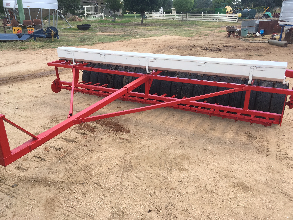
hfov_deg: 61.7
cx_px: 146
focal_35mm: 29
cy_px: 110
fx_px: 245
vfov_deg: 48.2
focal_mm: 4.15
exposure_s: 1/503
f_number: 2.2
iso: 25
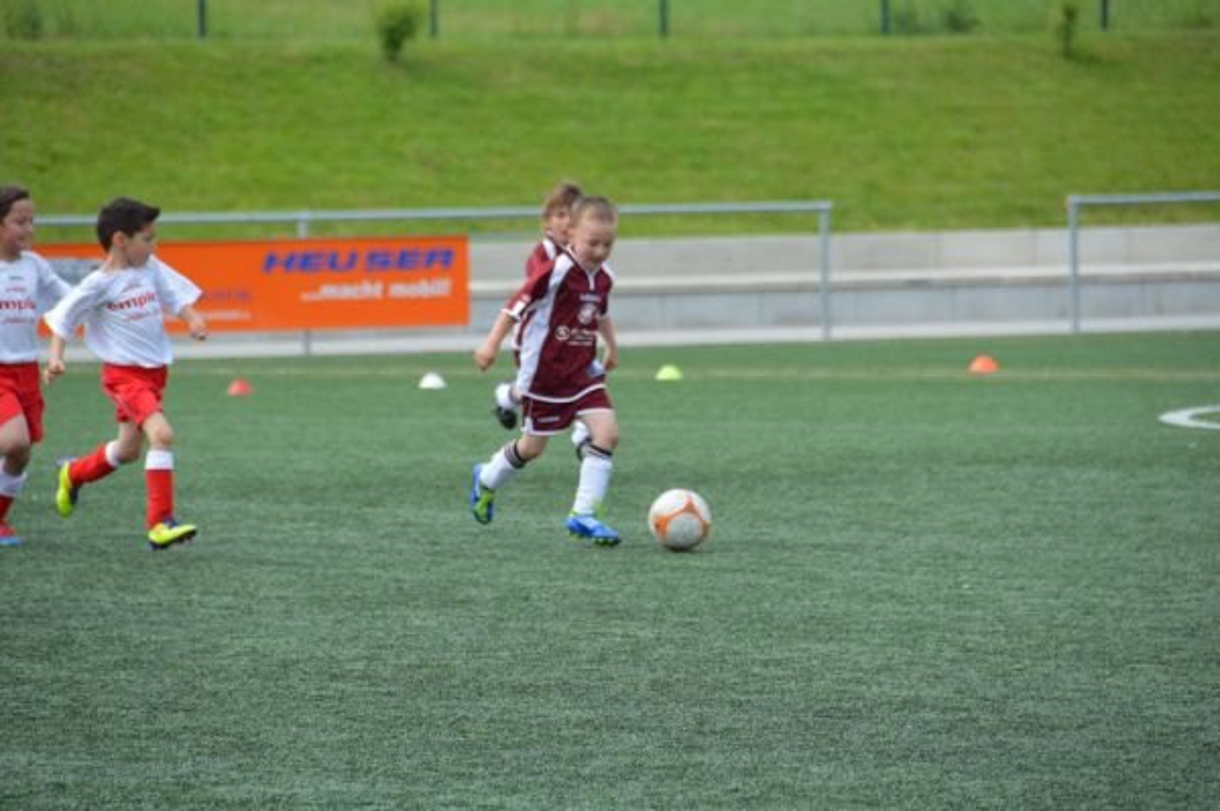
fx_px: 10158
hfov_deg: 6.9
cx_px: 610
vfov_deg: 4.6
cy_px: 406
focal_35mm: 300
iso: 400
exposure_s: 1/1000
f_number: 5.6
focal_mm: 200
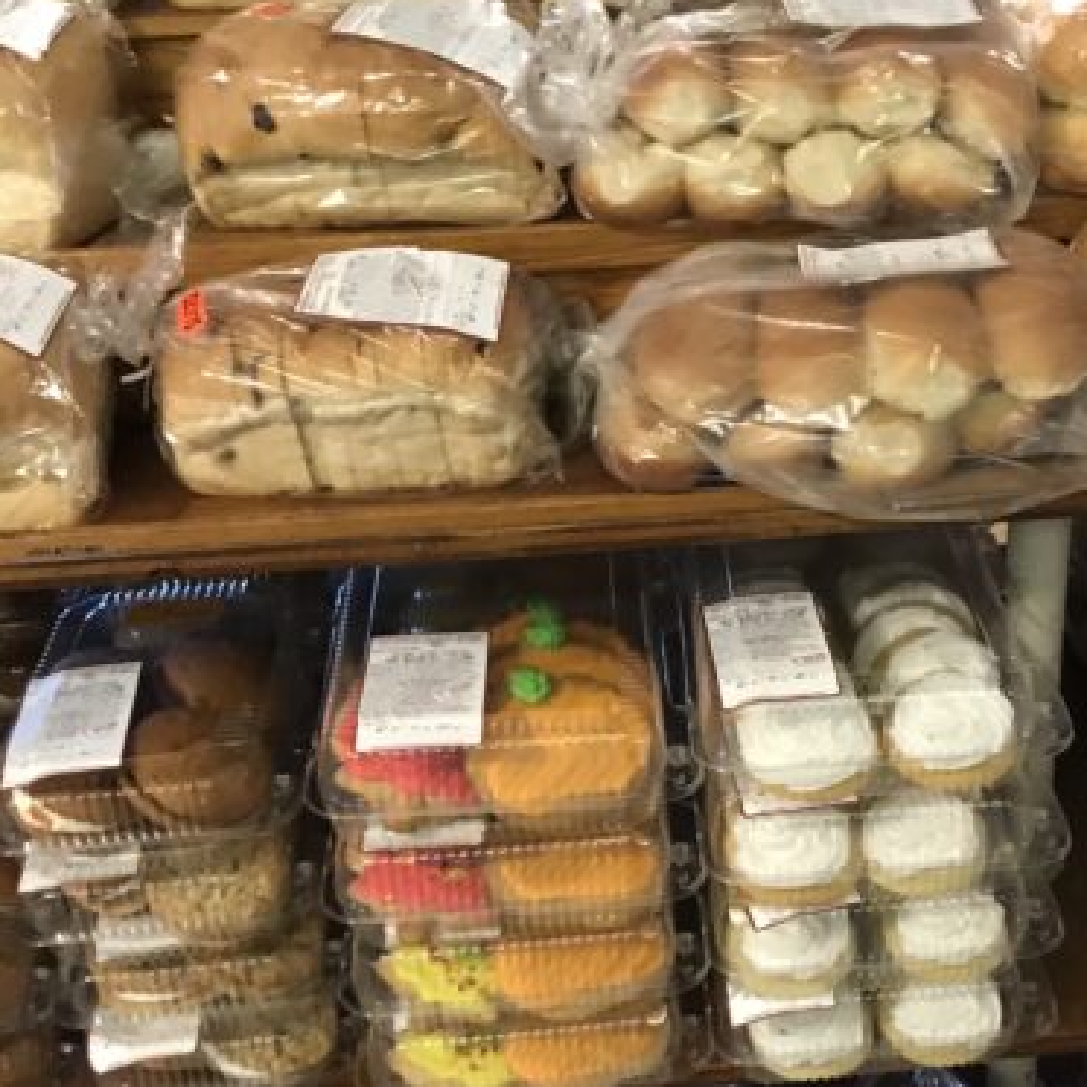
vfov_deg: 33.1
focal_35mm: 51
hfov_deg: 32.9
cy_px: 726
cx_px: 784
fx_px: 1812
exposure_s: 1/15
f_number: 1.8
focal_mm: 3.99
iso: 100
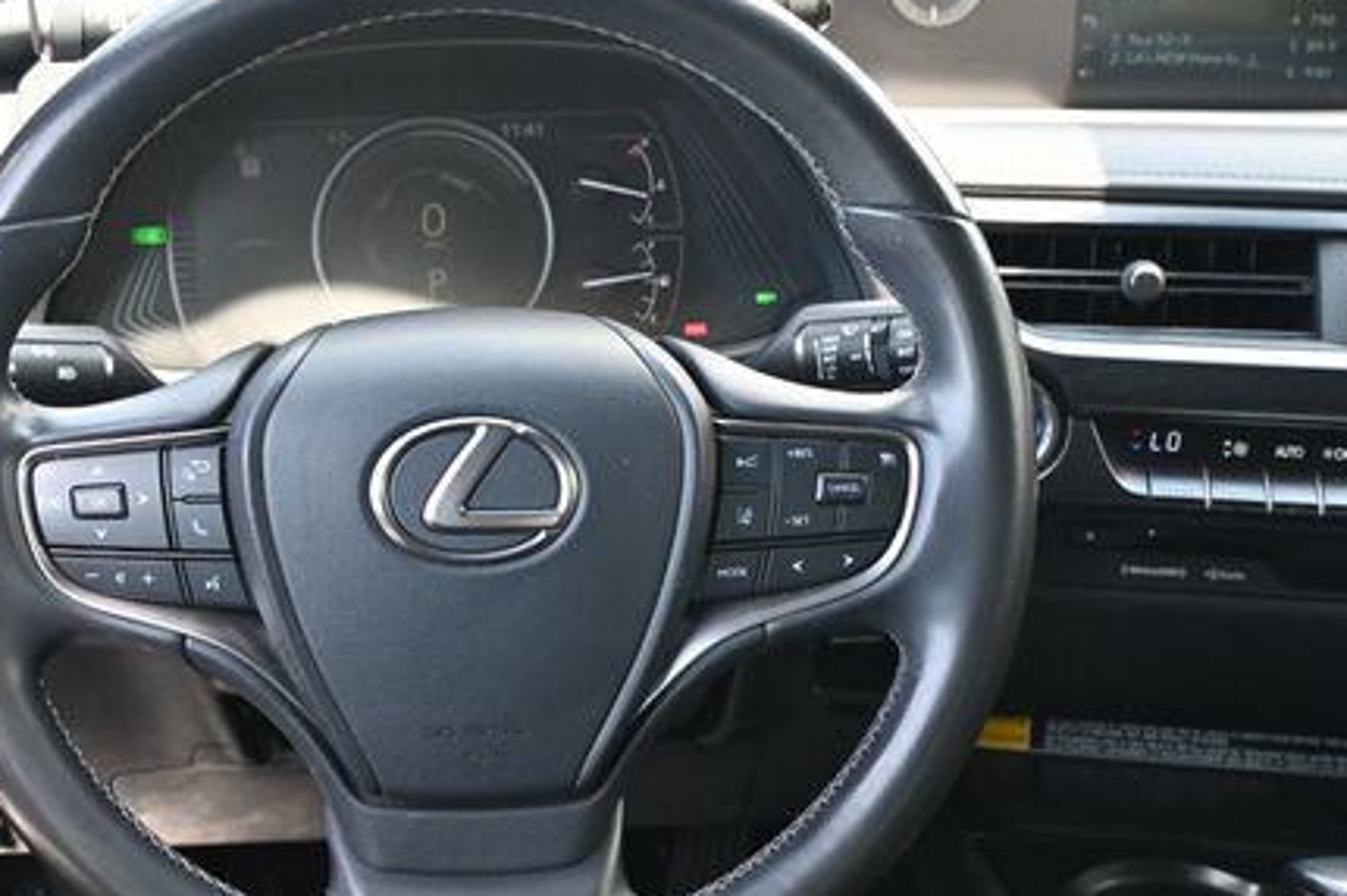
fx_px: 2168
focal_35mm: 58
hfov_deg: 34.2
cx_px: 457
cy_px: 470
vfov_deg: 23.3
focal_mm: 26
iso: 1000
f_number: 4.5
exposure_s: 1/125
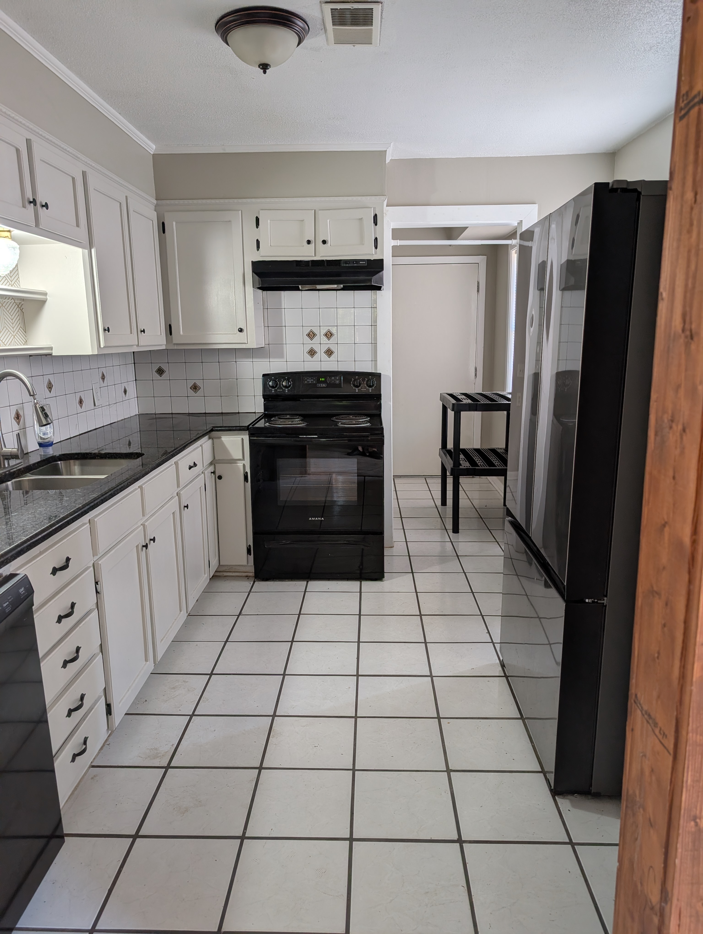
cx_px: 352
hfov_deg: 56.9
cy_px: 467
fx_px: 648
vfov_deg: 71.5
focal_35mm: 24
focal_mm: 6.9
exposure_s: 1/64
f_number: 1.68
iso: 22
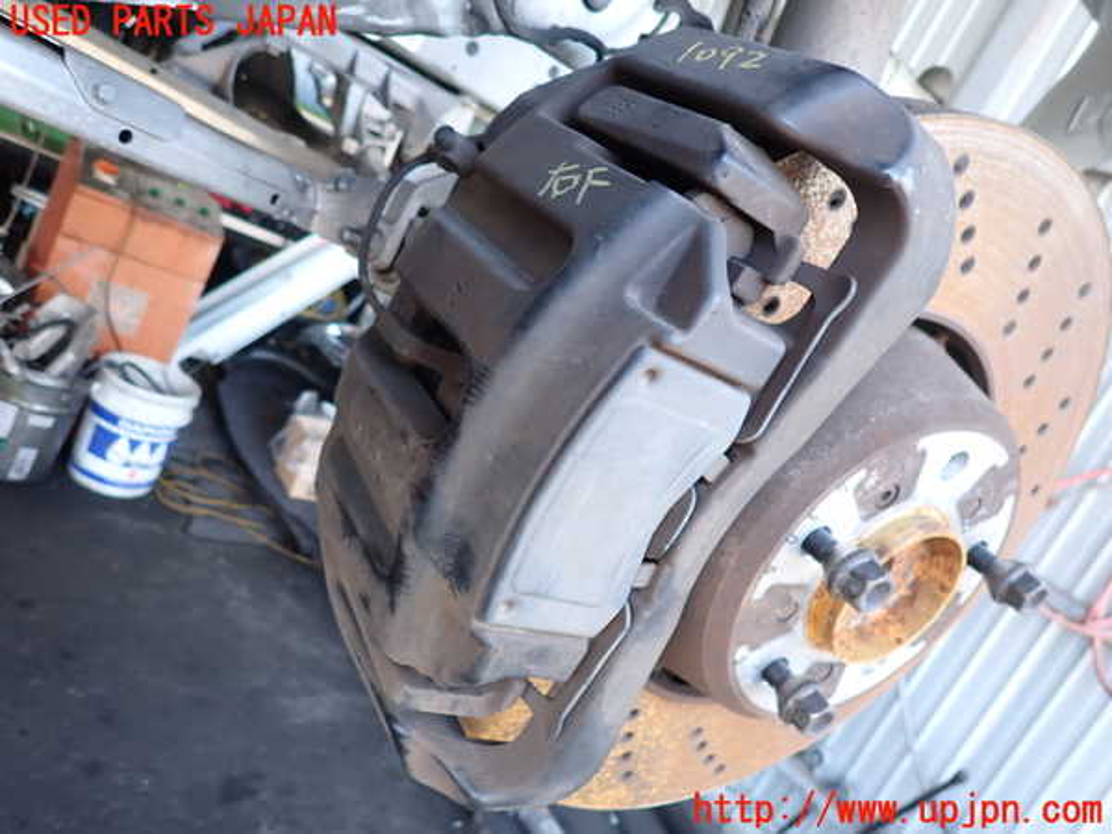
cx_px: 556
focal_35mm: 25
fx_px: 803
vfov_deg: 54.9
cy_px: 417
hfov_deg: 69.4
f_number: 2
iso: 160
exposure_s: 1/60
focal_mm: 4.5
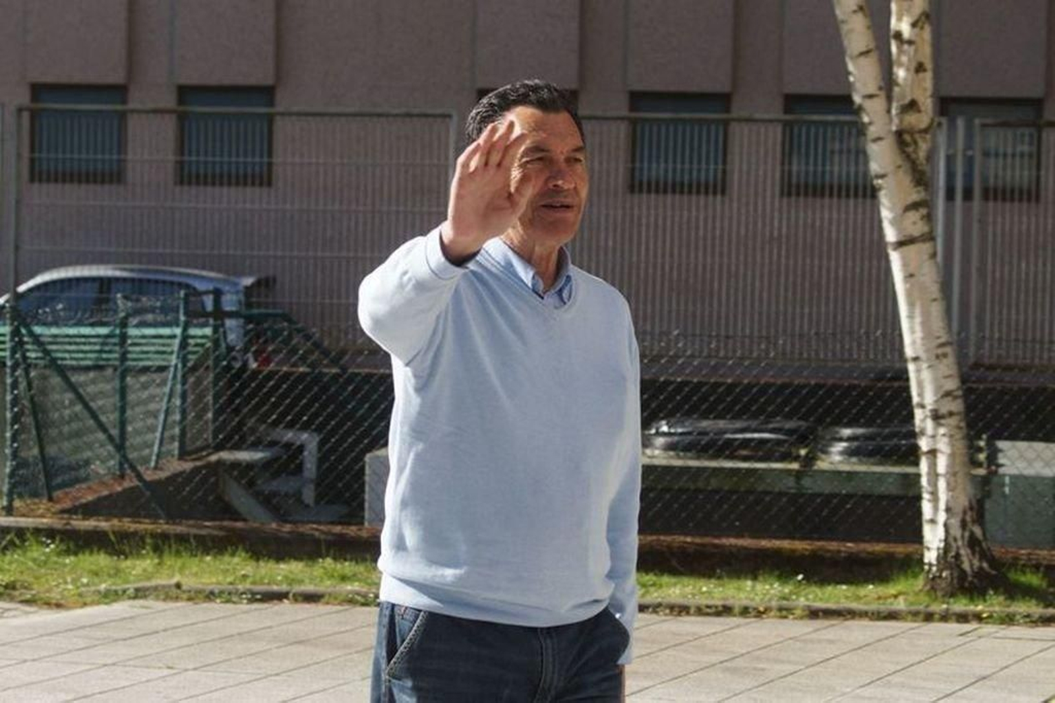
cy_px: 352
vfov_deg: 13.0
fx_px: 3076
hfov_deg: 19.5
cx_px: 528
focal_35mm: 105
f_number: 5.6
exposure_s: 1/250
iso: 100
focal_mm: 70
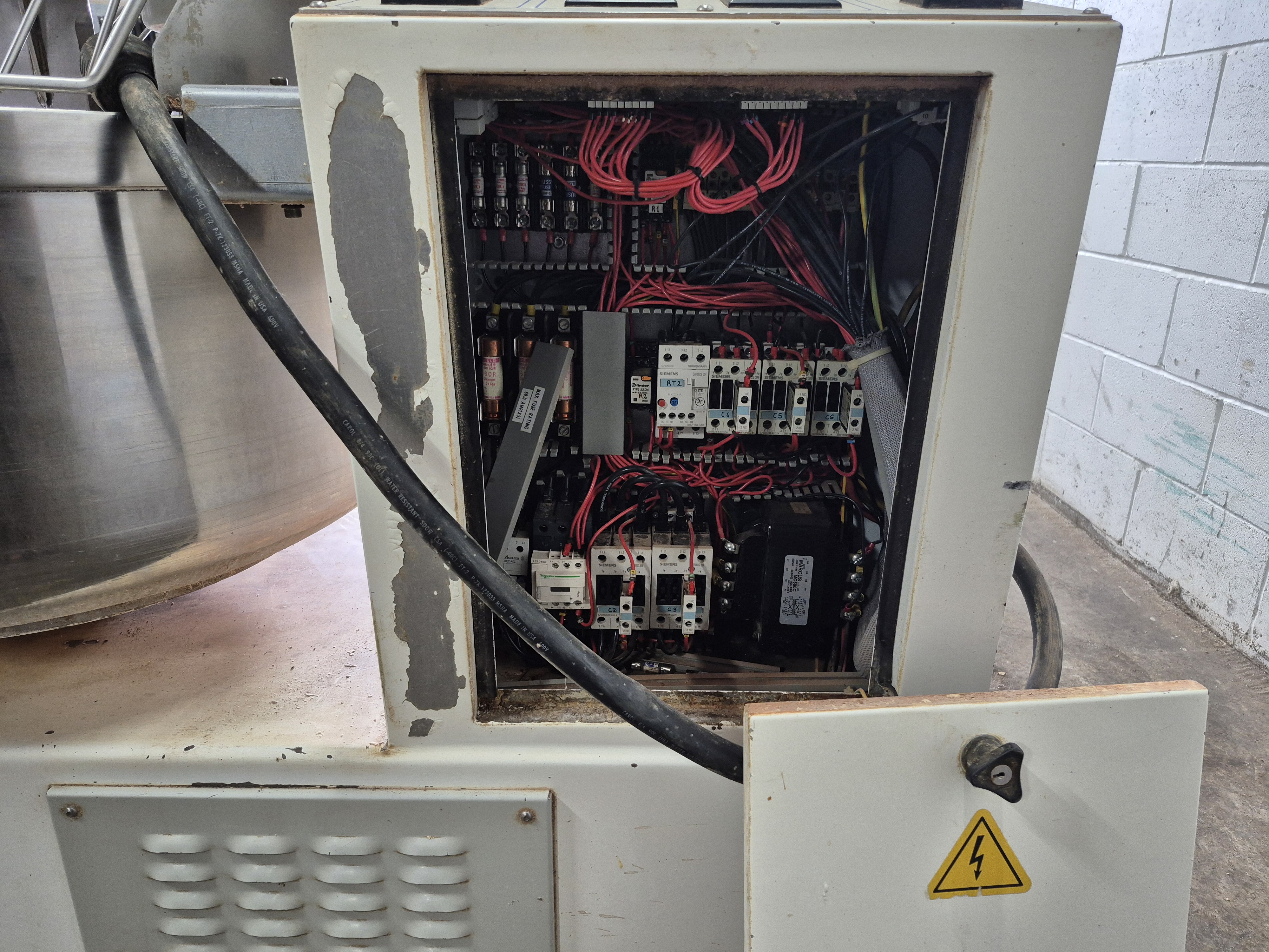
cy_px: 476
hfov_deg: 73.9
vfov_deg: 58.9
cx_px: 634
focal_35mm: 23
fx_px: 843
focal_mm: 5.4
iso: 320
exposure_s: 1/120
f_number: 1.8
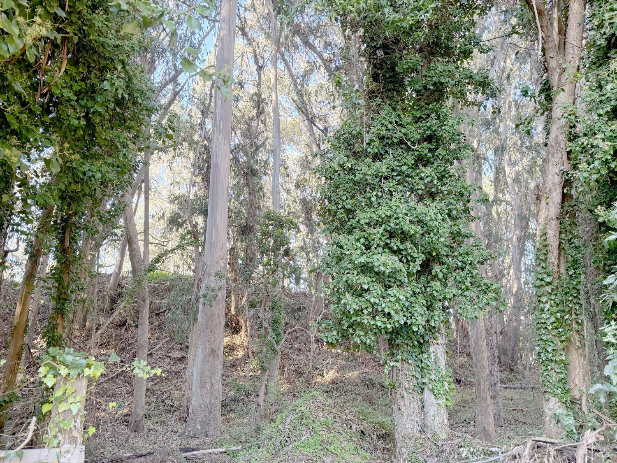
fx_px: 428
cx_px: 308
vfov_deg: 56.8
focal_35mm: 24
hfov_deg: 71.6
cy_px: 232
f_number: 1.78
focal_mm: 6.76
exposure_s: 1/147
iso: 200
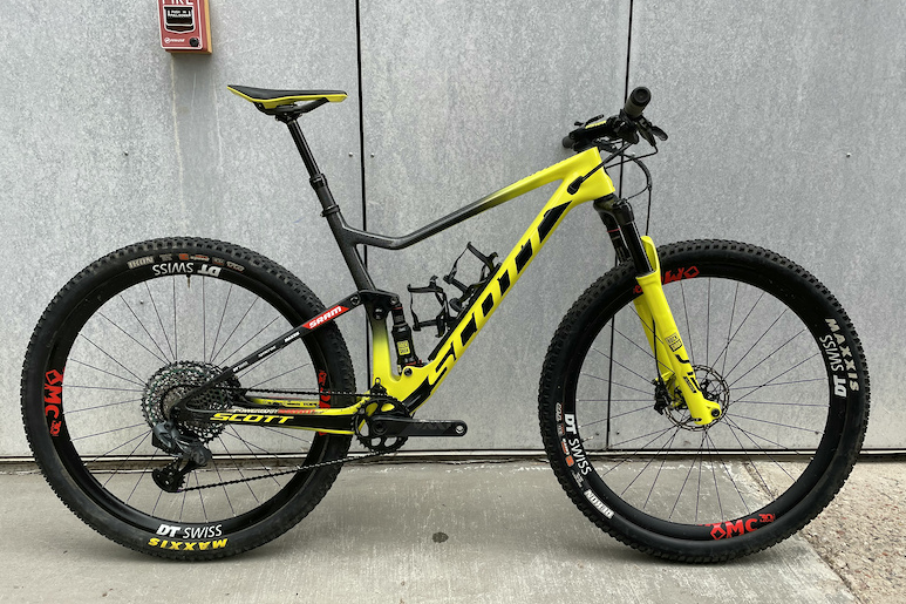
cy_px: 311
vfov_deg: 46.4
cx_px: 458
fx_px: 704
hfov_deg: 65.5
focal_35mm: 28
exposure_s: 1/267
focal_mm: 4.2
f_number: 1.6
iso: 32
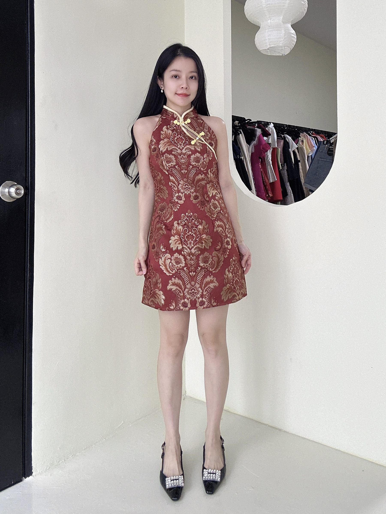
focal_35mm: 23
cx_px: 193
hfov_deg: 58.9
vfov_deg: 73.9
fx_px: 342
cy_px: 257
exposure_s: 1/60
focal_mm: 2.69
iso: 125
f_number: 1.9
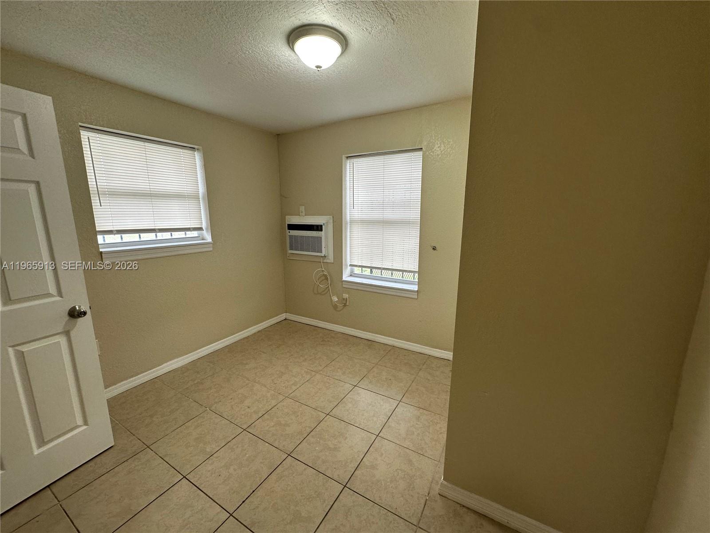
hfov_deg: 102.1
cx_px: 355
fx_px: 287
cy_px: 266
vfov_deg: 85.7
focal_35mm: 14
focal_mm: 2.22
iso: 125
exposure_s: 1/120
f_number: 2.2
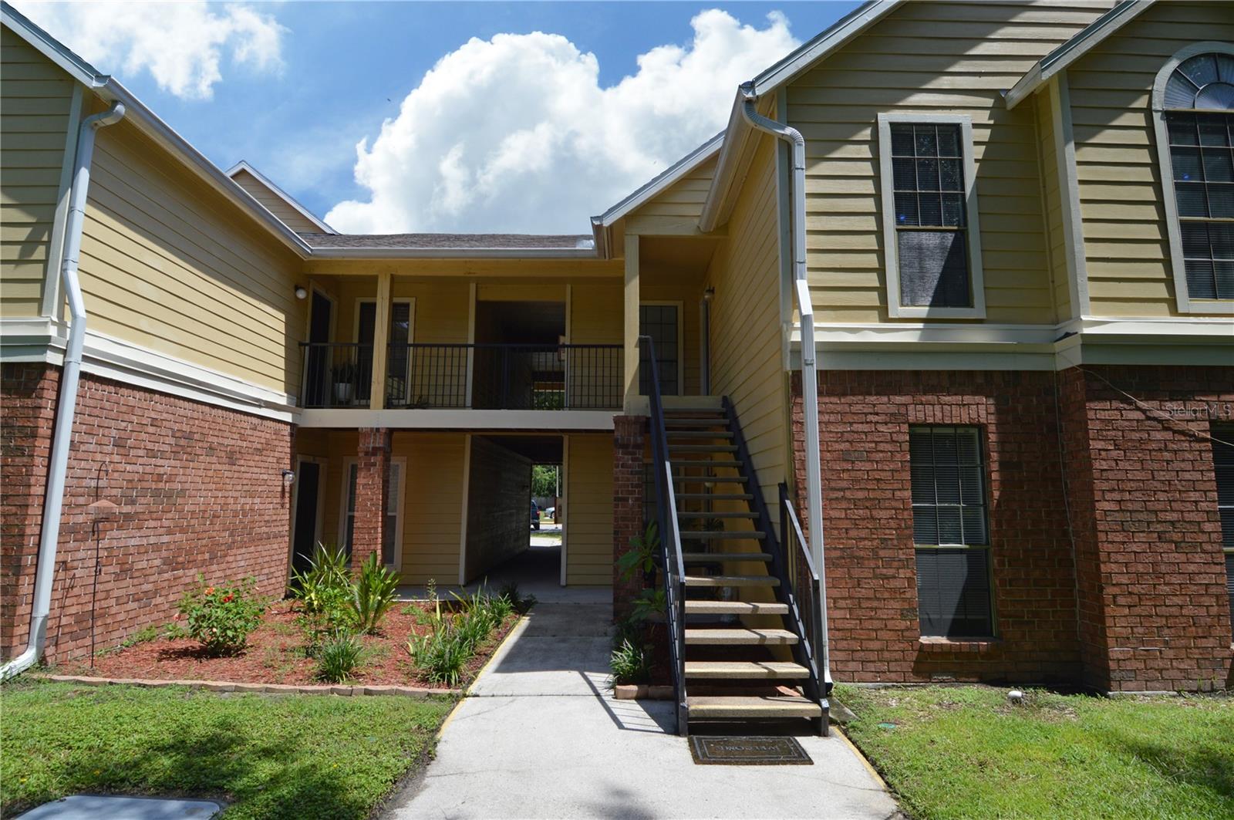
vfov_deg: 67.3
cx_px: 617
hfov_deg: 90.1
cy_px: 410
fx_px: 616
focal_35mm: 18
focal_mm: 12
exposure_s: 1/200
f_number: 7.1
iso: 100
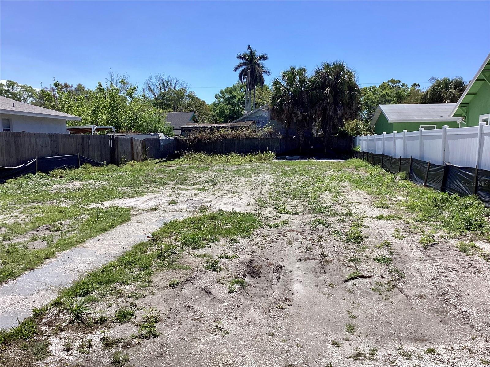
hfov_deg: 58.4
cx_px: 245
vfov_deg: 45.4
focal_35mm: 31
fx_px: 439
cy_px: 184
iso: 25
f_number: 2.4
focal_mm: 3.3
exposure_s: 1/1773
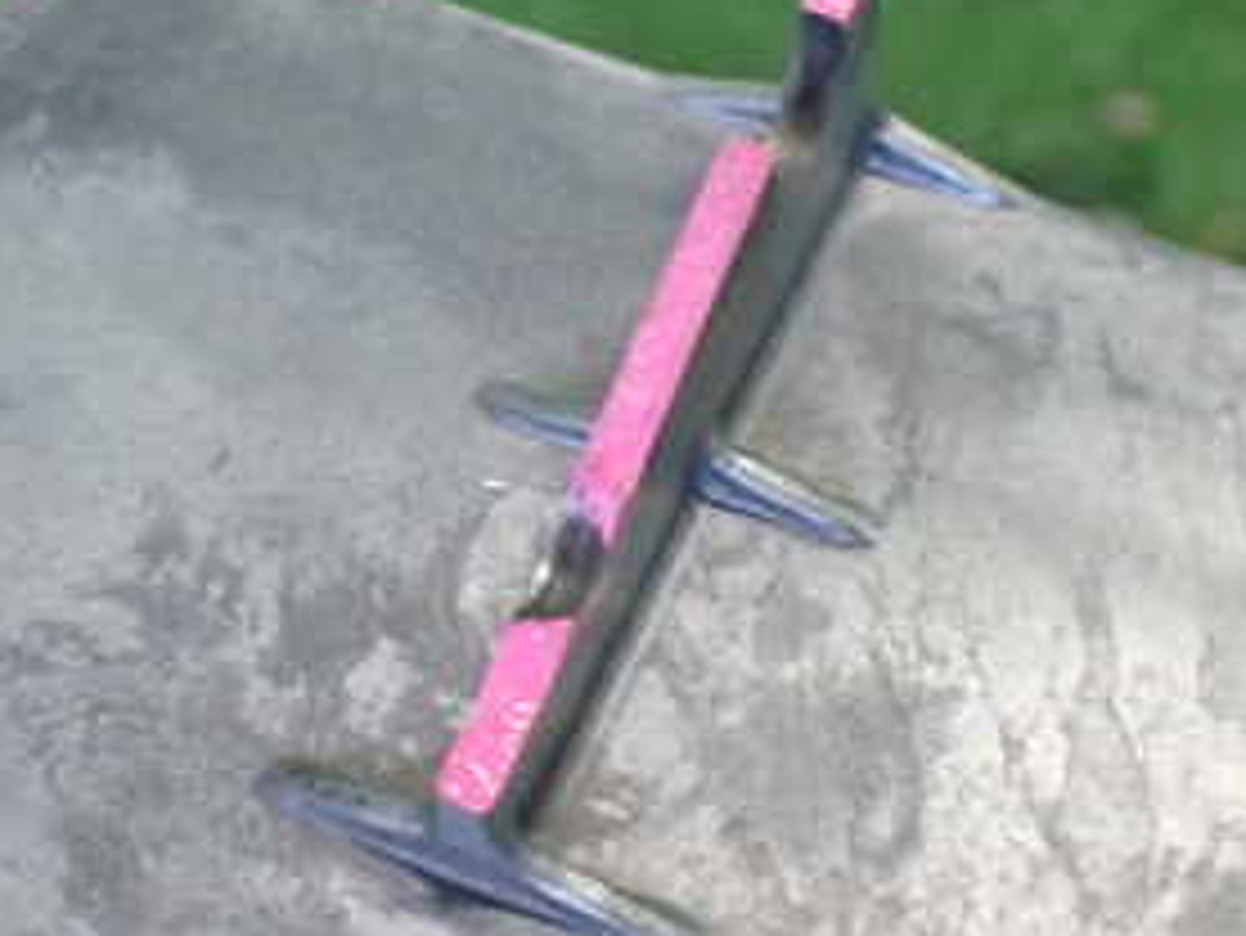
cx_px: 693
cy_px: 450
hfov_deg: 29.8
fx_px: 2341
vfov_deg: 22.6
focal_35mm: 65
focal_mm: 5.4
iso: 640
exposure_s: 1/125
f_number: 2.3
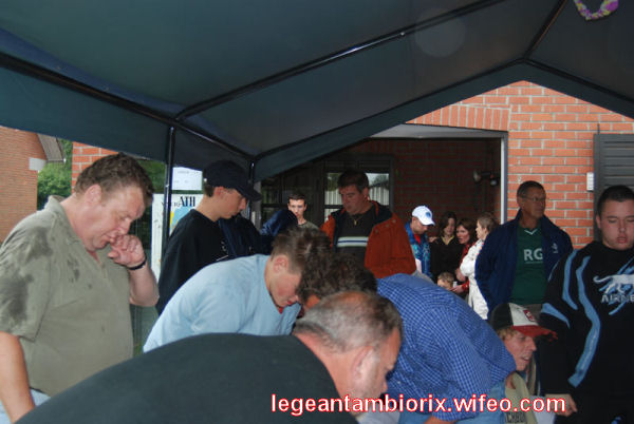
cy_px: 212
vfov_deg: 32.0
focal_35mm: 42
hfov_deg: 46.3
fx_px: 741
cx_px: 317
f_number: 3.5
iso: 100
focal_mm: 28
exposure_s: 1/60
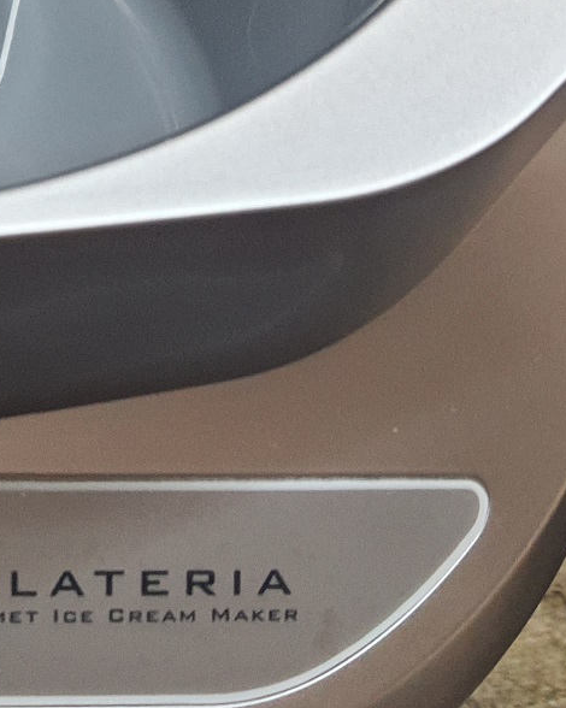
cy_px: 98
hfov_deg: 16.2
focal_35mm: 87
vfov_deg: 21.6
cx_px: -269
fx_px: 1823
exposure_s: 1/100
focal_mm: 4.32
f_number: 1.7
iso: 250
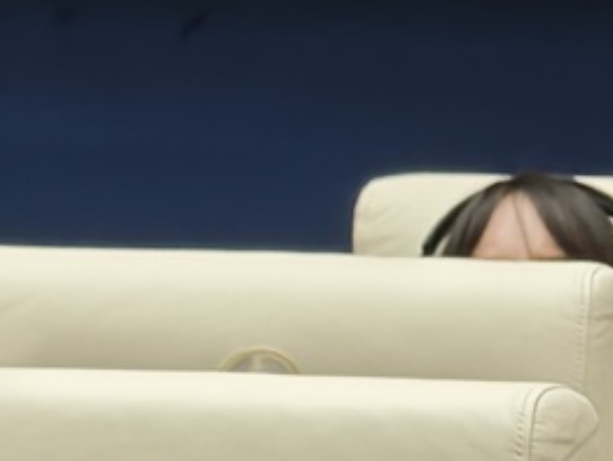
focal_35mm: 1281
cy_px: 508
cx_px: -342
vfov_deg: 1.2
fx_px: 22705
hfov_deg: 1.5
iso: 800
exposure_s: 1/100
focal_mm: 25.1
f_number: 2.6
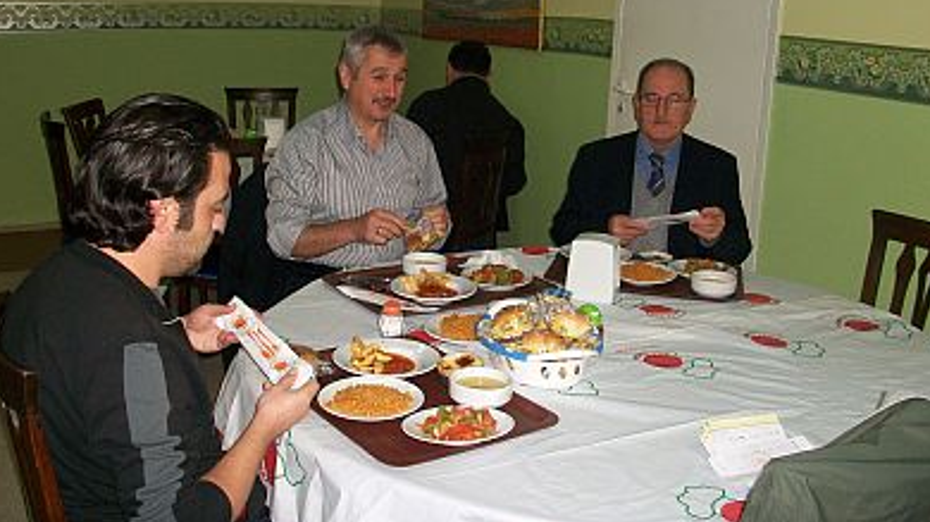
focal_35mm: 38
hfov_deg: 52.8
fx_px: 937
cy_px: 215
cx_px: 465
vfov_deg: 31.1
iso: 120
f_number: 2.8
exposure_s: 1/60
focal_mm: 5.7
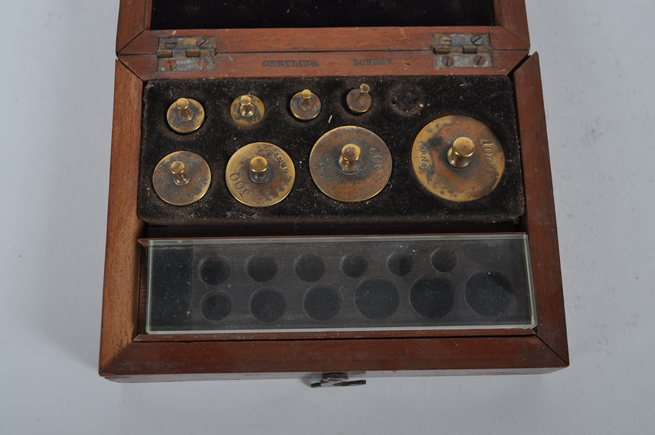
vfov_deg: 30.8
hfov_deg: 45.0
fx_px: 790
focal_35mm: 44
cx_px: 328
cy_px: 218
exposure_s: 1/125
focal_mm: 29
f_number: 9
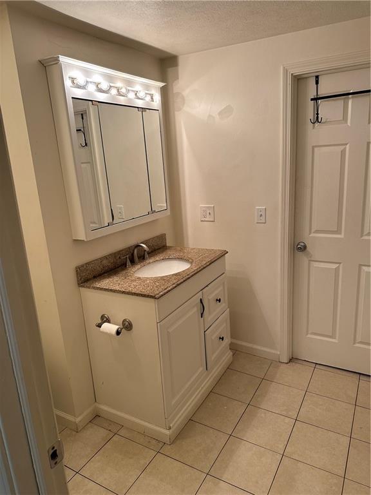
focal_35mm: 24
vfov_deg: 71.6
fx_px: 343
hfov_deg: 56.8
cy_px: 248
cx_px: 186
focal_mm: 6.86
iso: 160
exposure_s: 1/120
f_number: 1.78
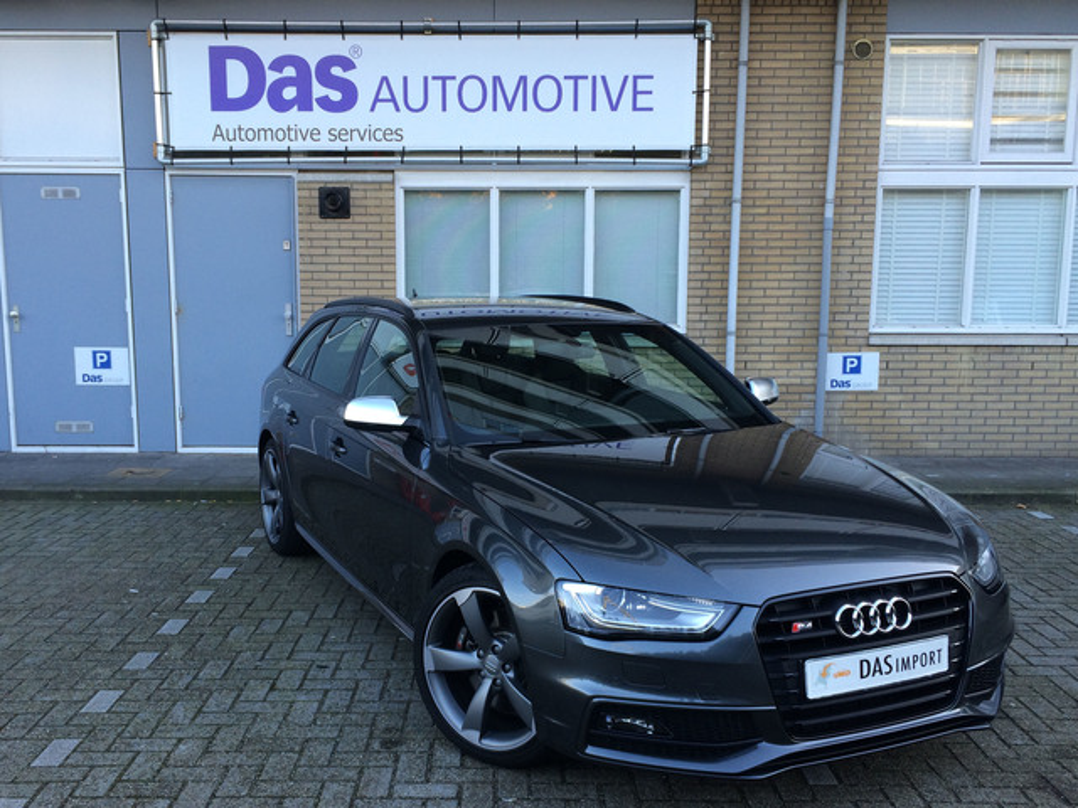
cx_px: 539
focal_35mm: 30
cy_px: 404
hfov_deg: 60.0
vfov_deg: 46.8
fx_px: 934
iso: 40
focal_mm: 4.12
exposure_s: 1/120
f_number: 2.2
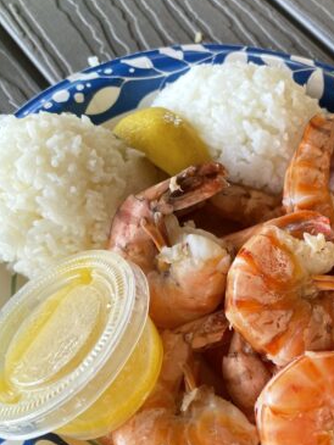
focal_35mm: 40
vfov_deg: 46.3
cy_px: 285
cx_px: 217
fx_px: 514
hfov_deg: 35.7
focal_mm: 4.2
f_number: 1.6
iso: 64
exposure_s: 1/121
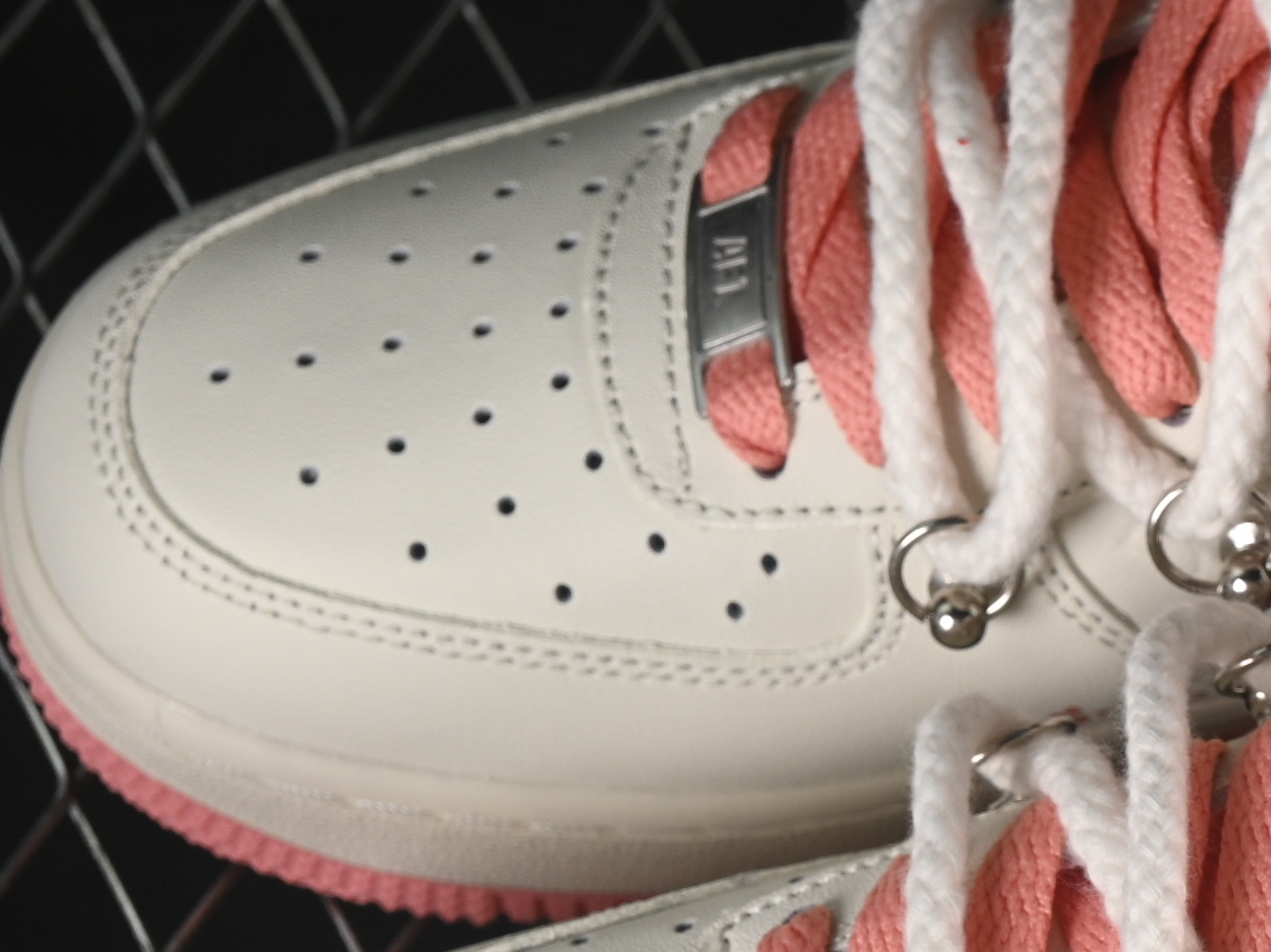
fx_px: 7892
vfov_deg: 6.9
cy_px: 836
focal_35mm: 215
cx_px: 1321
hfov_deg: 9.1
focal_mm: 50
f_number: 7.1
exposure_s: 1/80
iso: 160
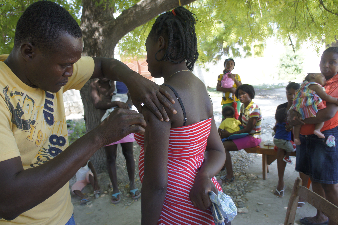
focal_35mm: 27
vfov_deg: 47.9
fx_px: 253
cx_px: 169
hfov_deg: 67.4
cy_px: 112
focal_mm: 18
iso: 200
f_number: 4.5
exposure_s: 1/125
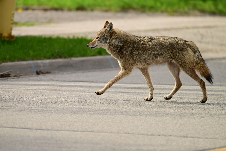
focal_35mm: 600
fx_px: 3766
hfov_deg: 3.4
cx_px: 113
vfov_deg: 2.3
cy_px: 76
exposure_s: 1/640
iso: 400
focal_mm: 600
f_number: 6.3
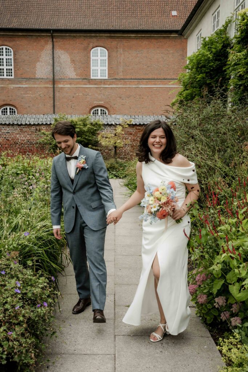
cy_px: 186
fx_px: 407
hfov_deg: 33.9
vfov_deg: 49.1
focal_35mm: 39
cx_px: 124
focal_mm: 39.4
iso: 125
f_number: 5.6
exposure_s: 1/200
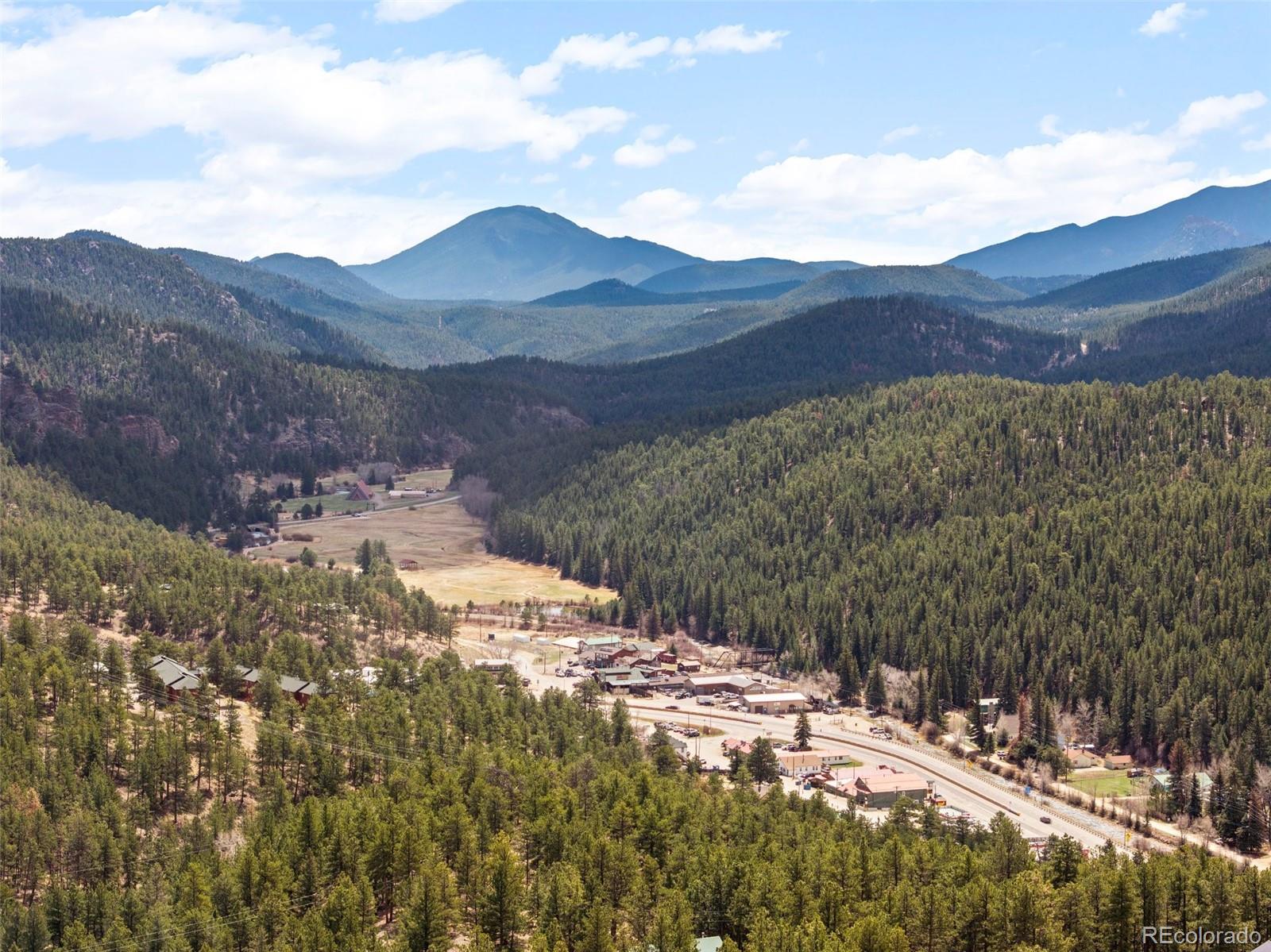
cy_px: 476
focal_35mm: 70
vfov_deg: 21.0
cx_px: 636
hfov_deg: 27.8
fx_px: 2569
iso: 150
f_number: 2.8
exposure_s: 1/1600
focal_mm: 19.35
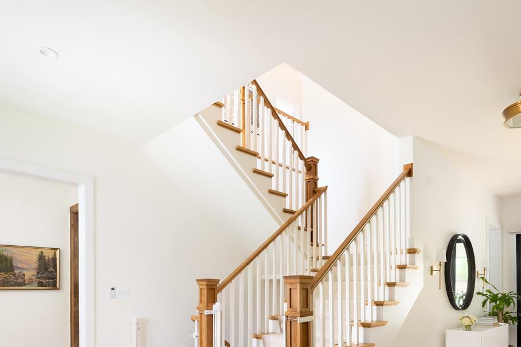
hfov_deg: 71.4
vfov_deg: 48.0
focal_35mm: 25
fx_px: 362
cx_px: 285
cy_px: 284
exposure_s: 1/40
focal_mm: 15
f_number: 10
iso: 800
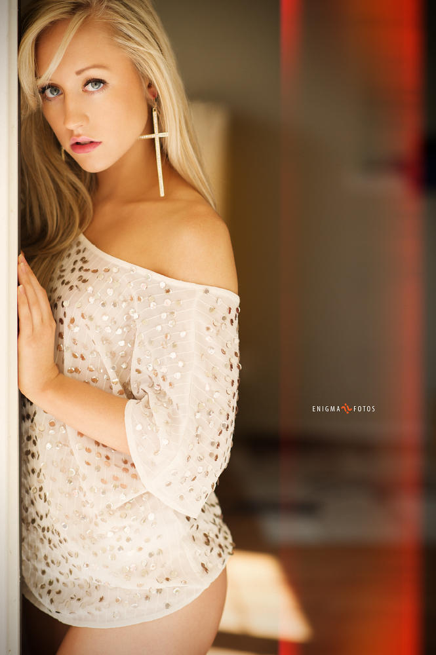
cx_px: 218
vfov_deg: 23.9
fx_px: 1547
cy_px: 328
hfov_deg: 16.0
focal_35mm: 85
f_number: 2
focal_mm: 85
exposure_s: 1/1250
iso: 400
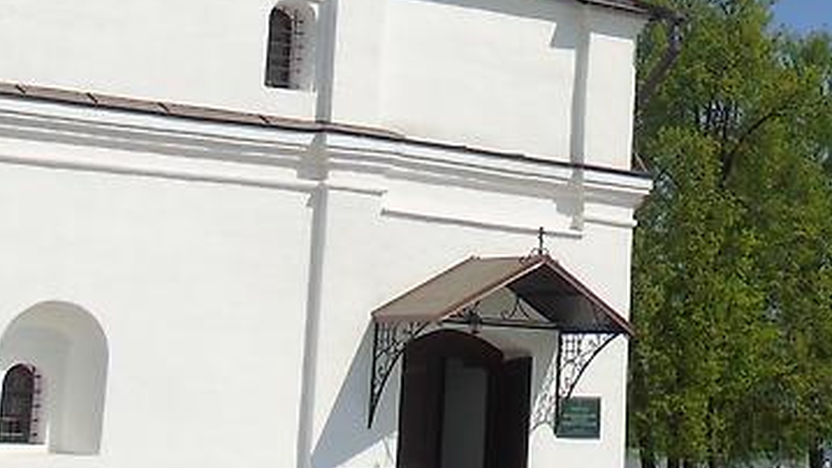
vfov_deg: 12.4
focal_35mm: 91
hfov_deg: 23.2
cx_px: 630
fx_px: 2008
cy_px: -324
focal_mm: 4.4
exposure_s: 1/1000
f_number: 4.8
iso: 80
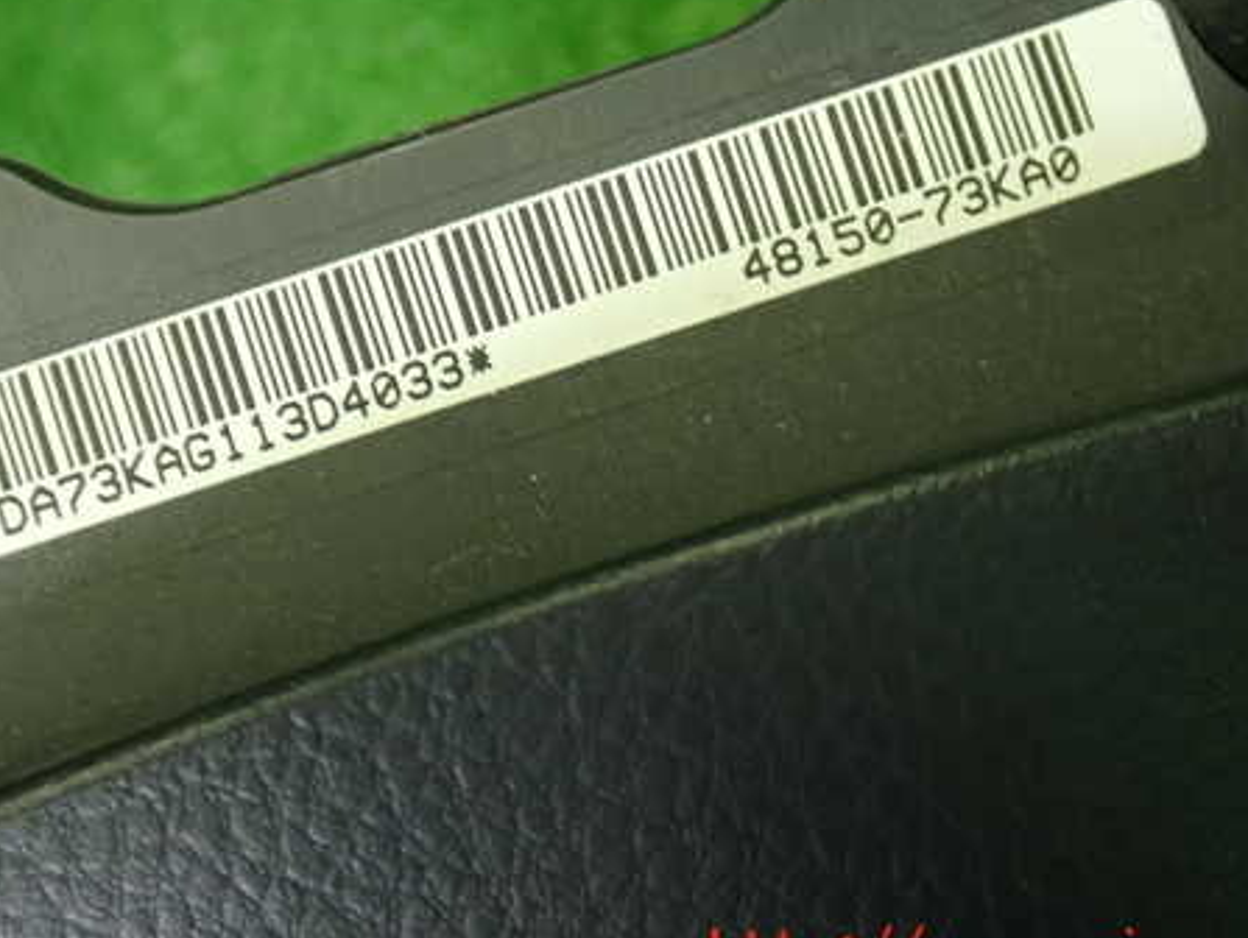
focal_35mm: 59
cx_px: 503
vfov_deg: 24.8
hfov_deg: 32.6
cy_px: 363
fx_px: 2129
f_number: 2.9
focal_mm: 7.84
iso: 250
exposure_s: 1/40
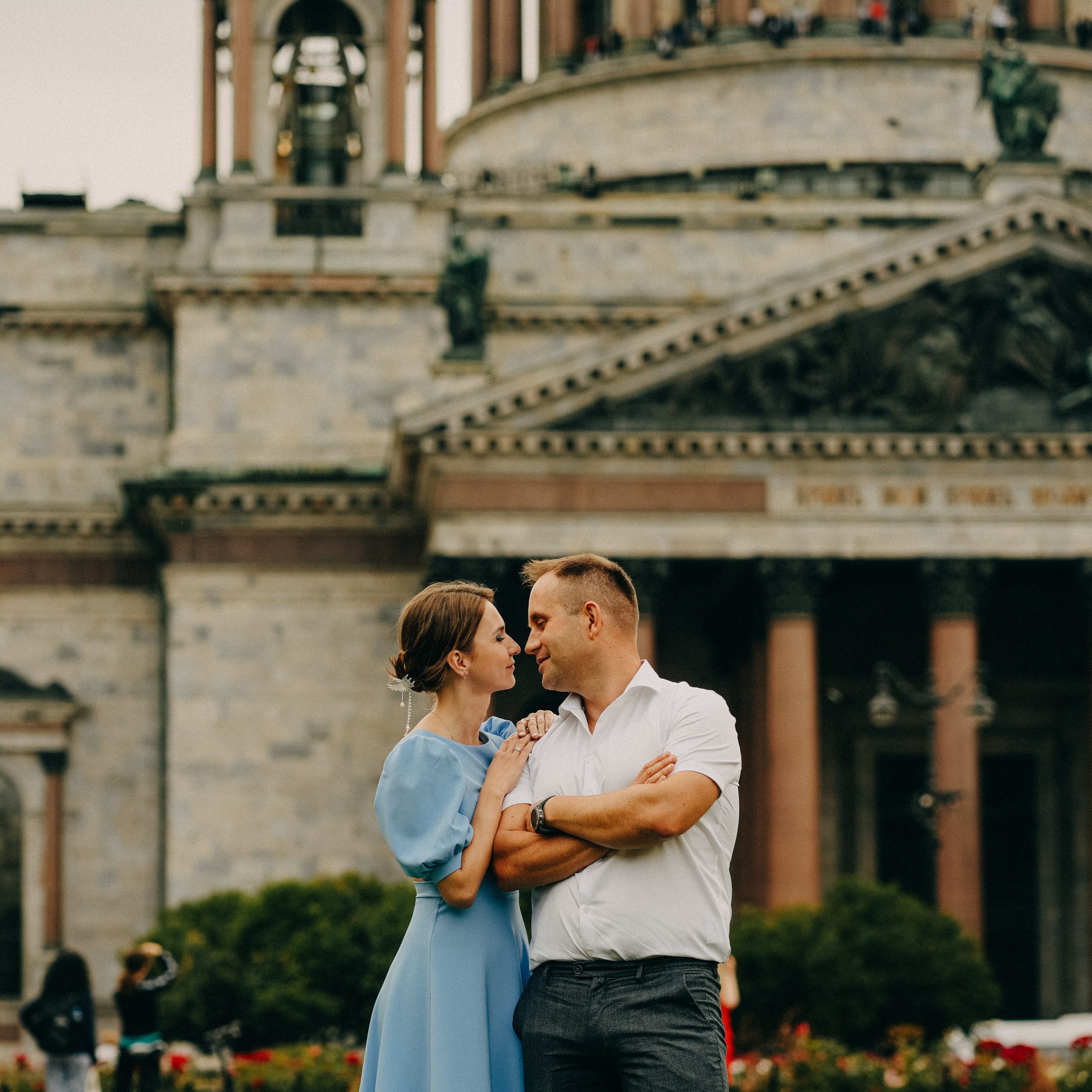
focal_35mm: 109
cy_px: 698
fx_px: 3890
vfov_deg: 16.0
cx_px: 544
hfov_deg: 16.0
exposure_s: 1/800
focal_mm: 85
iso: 125
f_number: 2.8
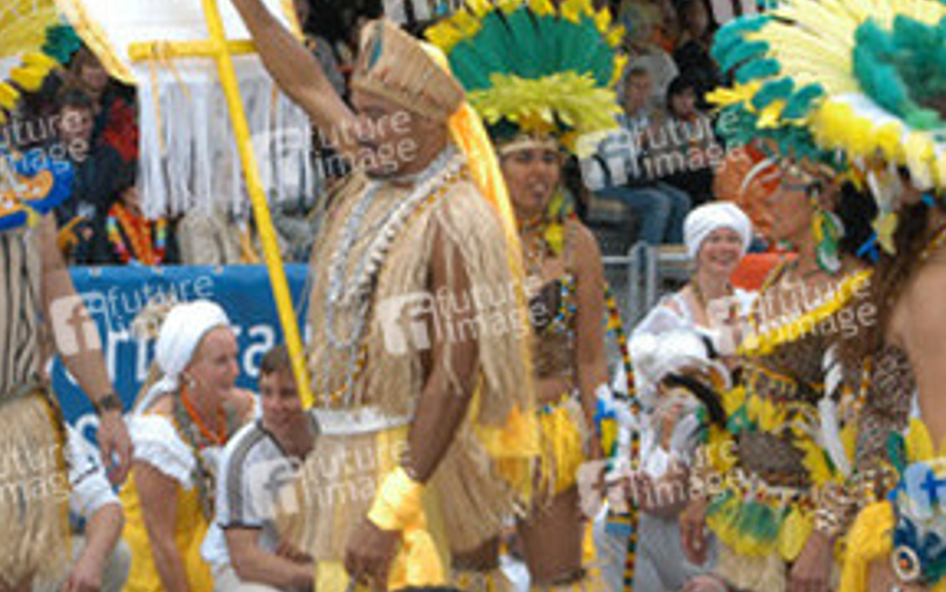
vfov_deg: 14.4
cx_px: 376
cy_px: 234
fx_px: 2346
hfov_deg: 22.8
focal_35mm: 91
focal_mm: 38
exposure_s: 1/160
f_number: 14
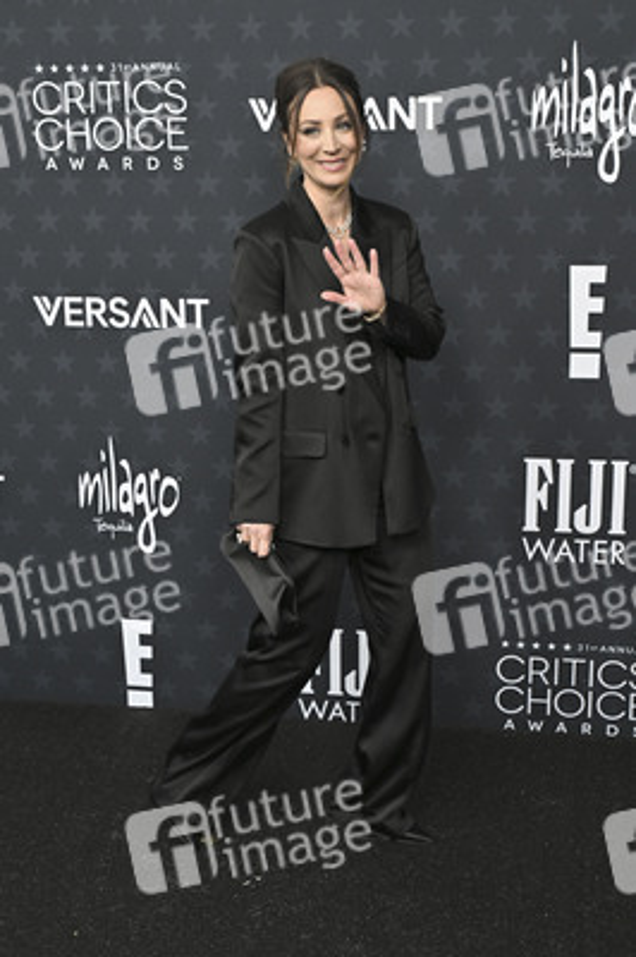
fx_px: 1115
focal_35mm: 42
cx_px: 318
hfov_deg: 31.8
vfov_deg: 46.4
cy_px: 478
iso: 1250
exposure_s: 1/320
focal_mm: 42
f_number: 5.6
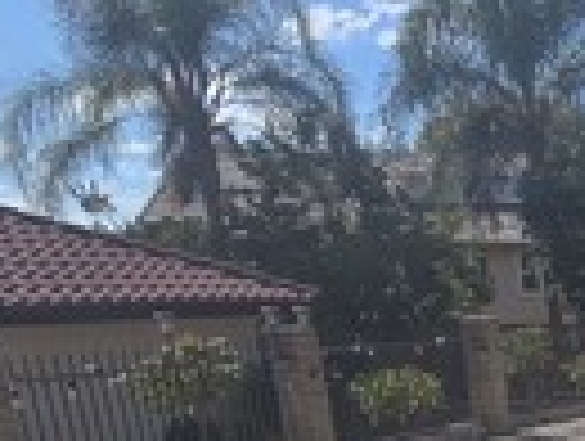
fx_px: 1084
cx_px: 990
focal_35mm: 64
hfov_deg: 21.9
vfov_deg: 20.1
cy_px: 644
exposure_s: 1/3354
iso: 50
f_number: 2.2
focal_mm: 2.2
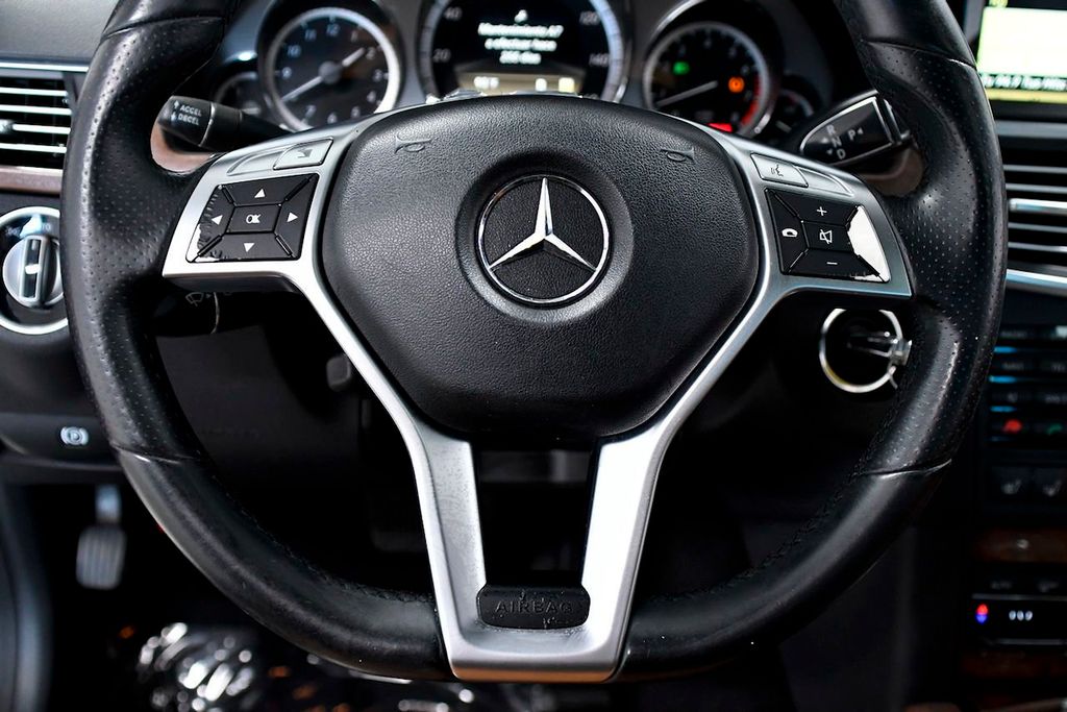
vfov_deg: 34.2
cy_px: 356
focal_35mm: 39
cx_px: 534
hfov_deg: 49.5
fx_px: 1156
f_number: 3.5
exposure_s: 1/320
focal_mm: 26
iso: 2500
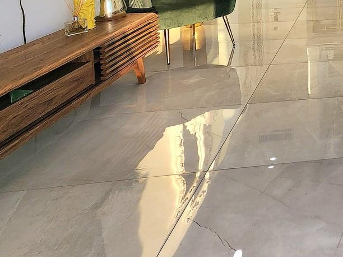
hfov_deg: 38.3
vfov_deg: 33.8
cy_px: -51
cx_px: 421
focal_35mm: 34
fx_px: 337
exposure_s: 1/120
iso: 80
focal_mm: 2.2
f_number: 2.2
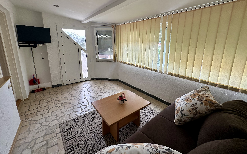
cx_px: 124
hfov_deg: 101.5
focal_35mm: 15
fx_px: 101
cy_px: 63
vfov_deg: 74.1
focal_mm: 2.22
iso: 40
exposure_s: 1/152
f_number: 2.2
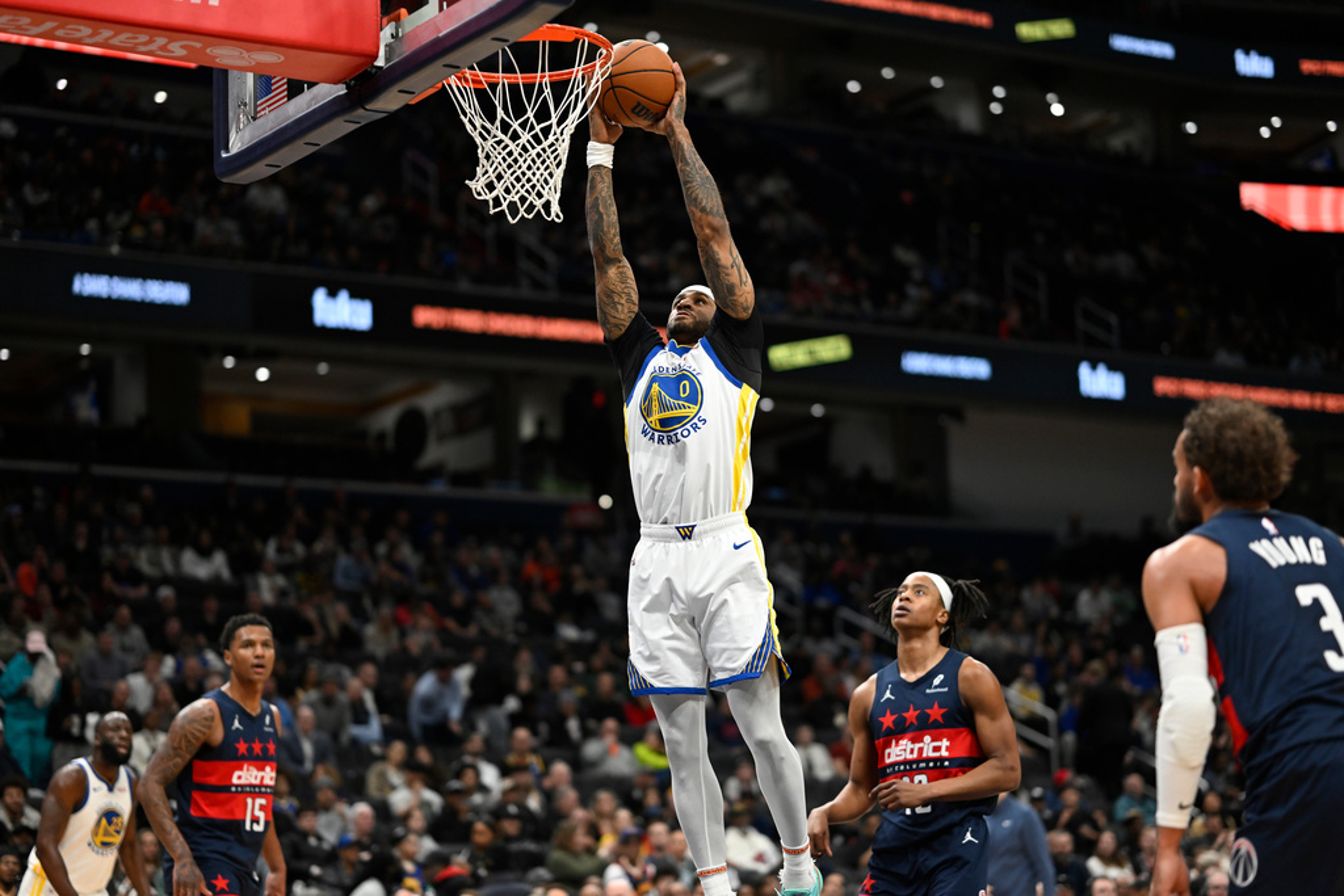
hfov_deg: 23.9
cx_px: 672
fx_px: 3174
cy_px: 448
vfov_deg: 16.1
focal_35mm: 85
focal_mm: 85
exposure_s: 1/2000
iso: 1600
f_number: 1.8
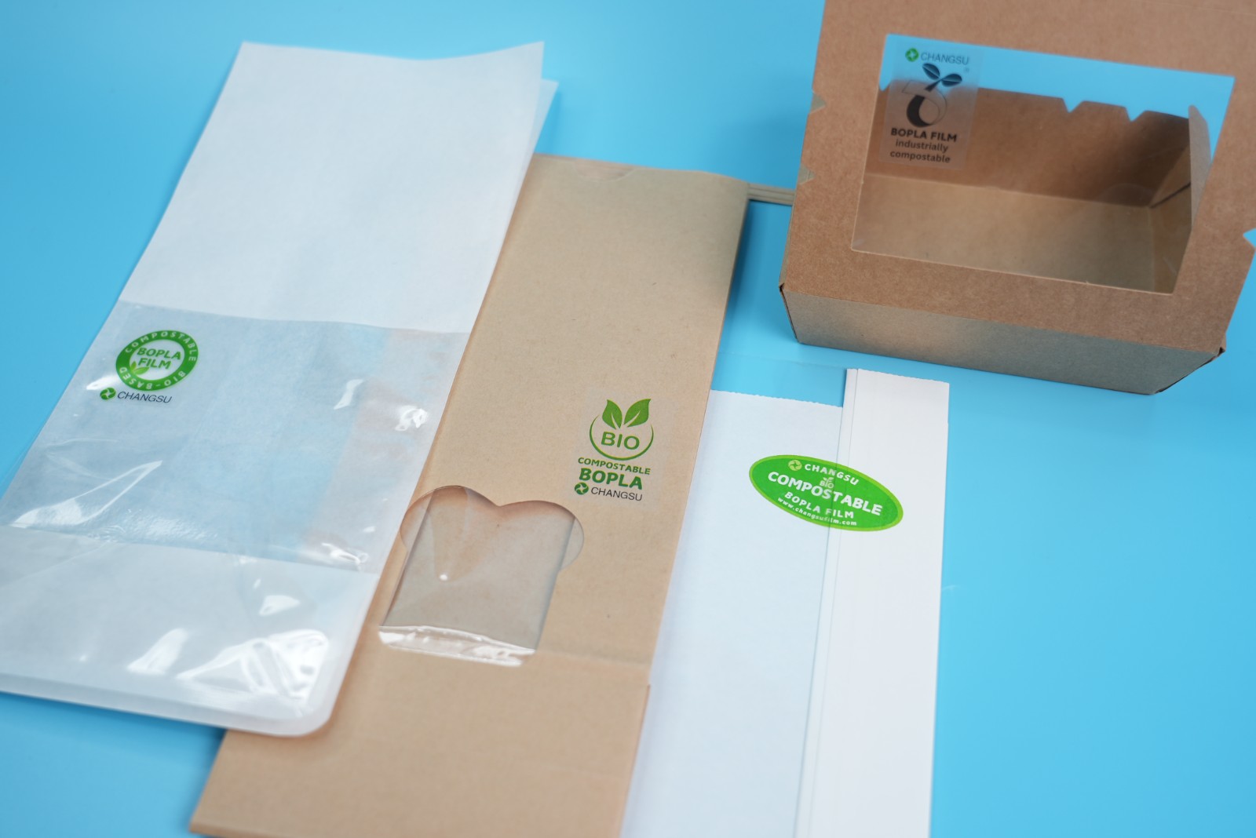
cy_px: 419
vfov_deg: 36.0
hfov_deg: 51.9
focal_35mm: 37
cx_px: 628
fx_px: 1291
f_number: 4.5
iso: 160
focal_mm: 37
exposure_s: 1/80
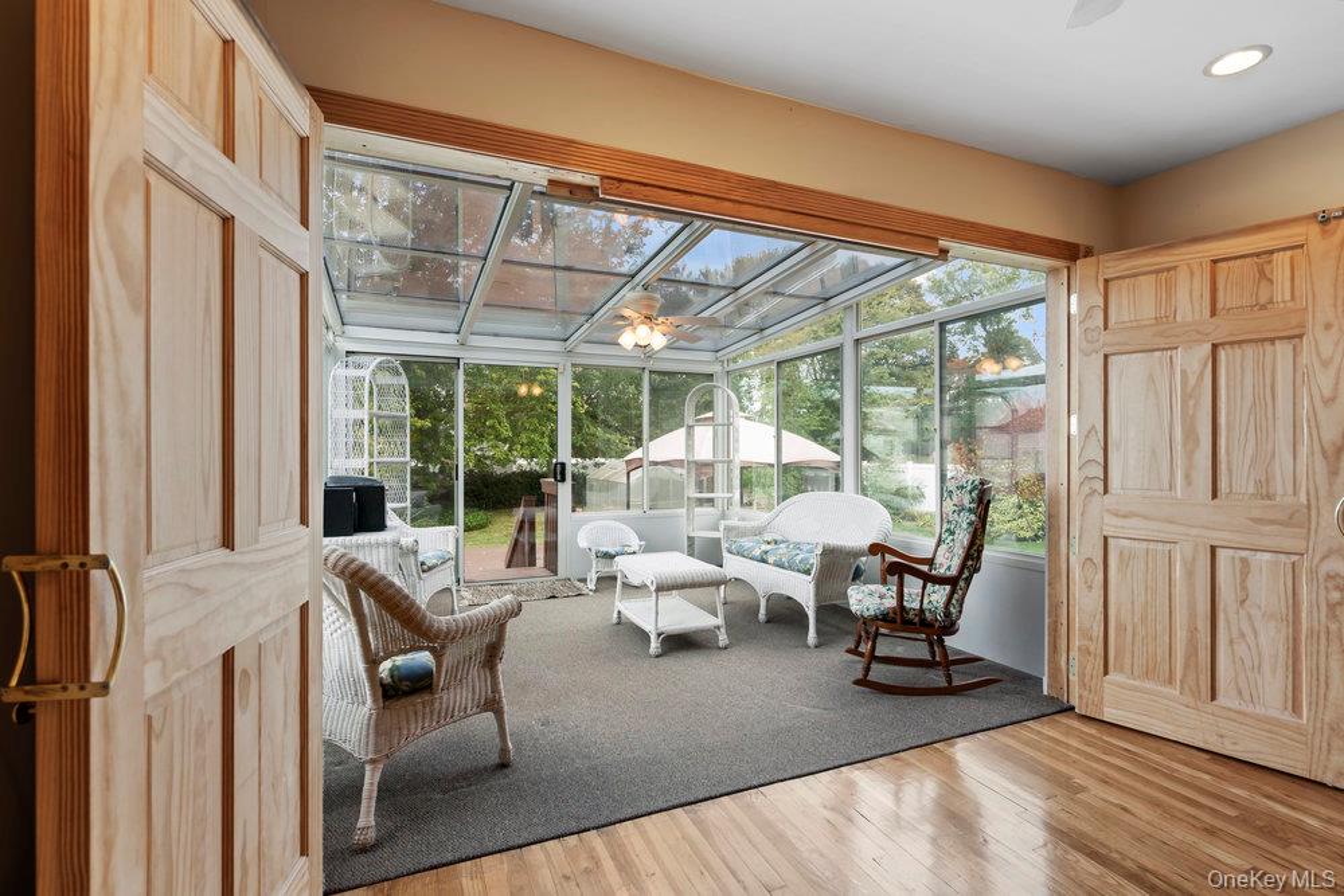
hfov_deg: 96.7
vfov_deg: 73.8
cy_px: 448
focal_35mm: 16
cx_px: 672
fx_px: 597
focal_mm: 16
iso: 320
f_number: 7.1
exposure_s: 1/80
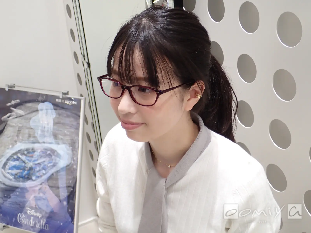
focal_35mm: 46
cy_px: 116
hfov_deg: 41.2
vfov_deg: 31.5
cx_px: 156
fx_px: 413
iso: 400
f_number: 3.1
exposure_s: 1/50
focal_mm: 8.41
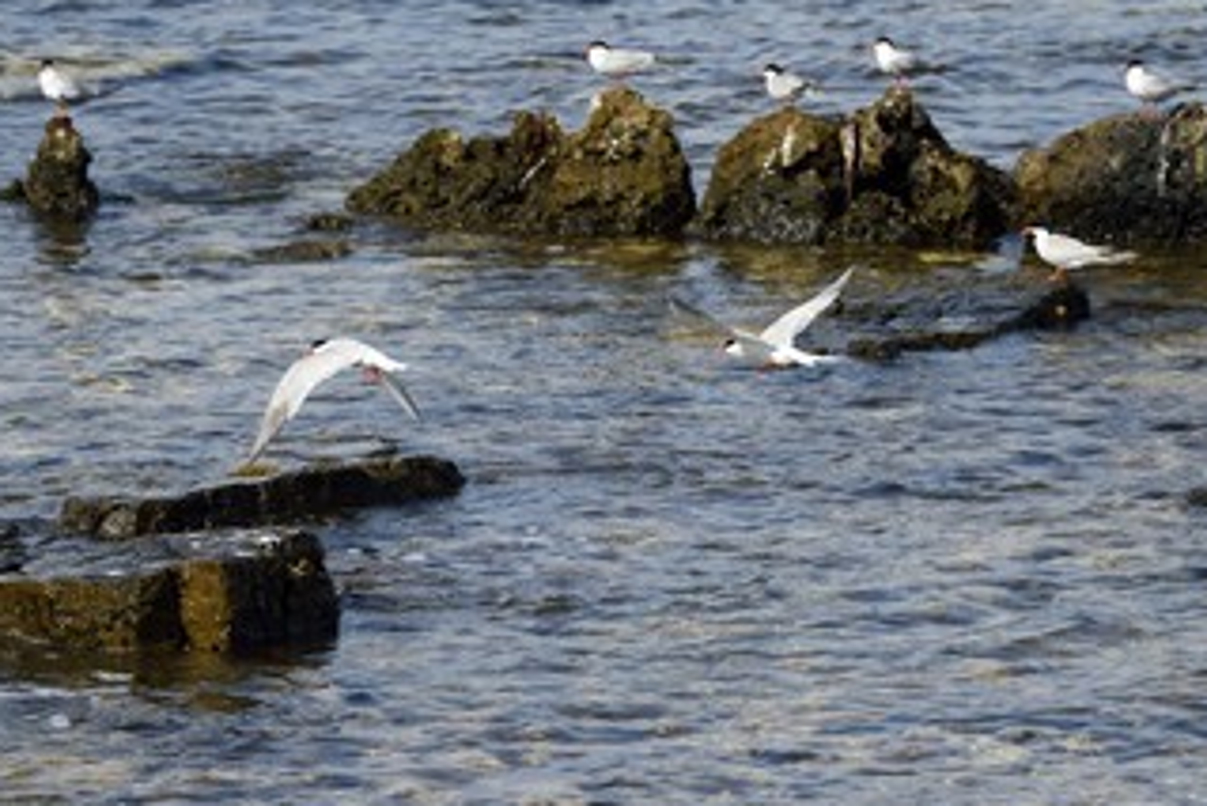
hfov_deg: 7.8
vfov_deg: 5.2
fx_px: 8821
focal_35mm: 263
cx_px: 711
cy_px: 318
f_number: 8
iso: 200
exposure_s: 1/500
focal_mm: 200
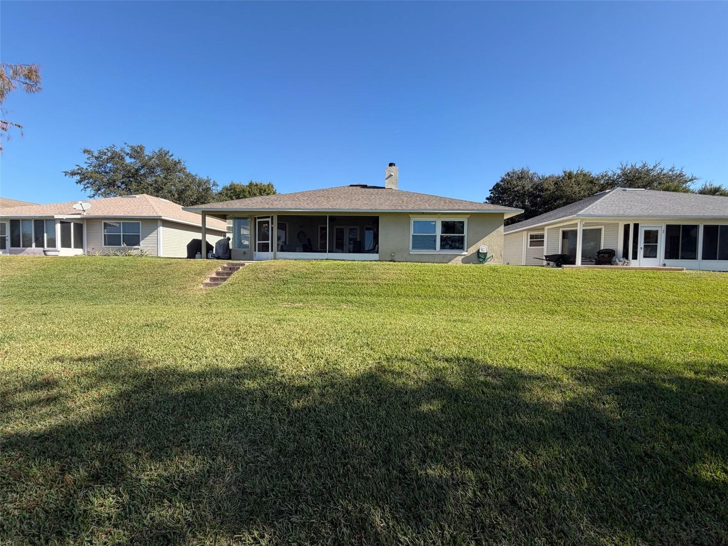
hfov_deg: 102.1
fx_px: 294
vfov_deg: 85.7
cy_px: 273
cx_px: 364
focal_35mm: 14
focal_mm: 2.22
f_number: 2.2
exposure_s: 1/770
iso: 32
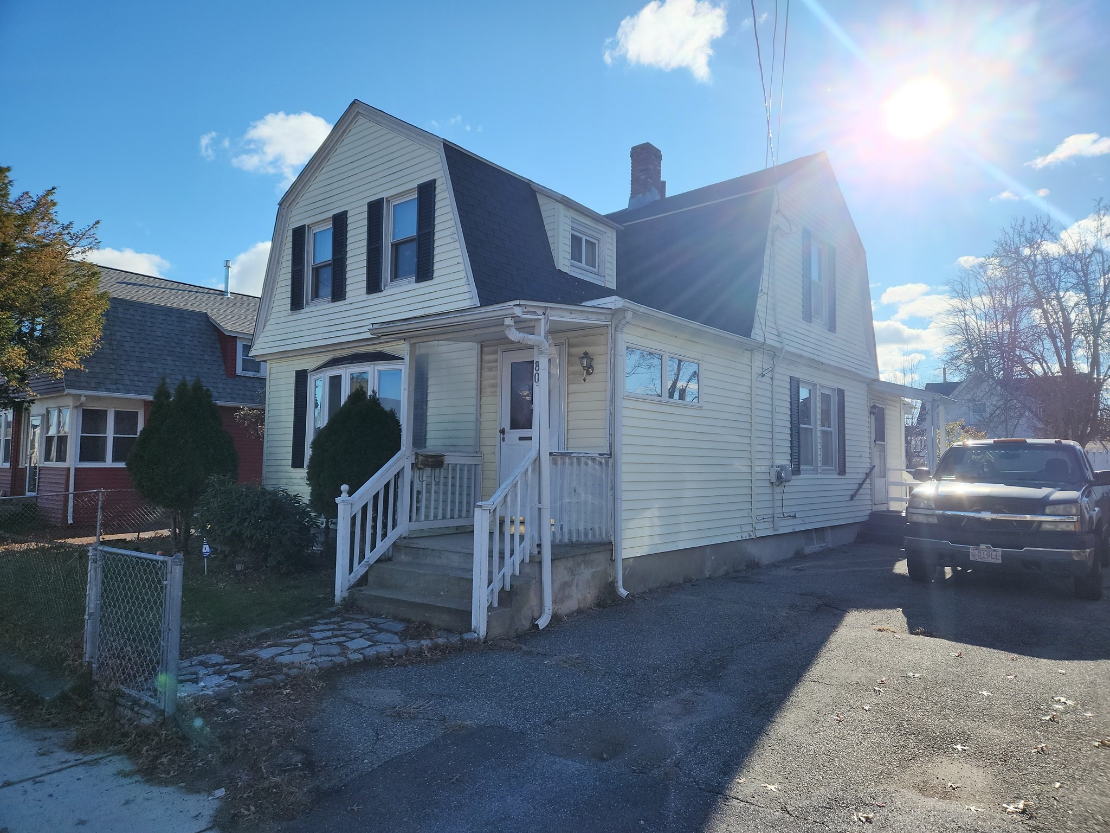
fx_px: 738
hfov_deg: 73.9
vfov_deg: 58.9
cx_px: 555
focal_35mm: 23
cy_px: 416
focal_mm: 5.4
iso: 20
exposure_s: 1/1737
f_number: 1.8
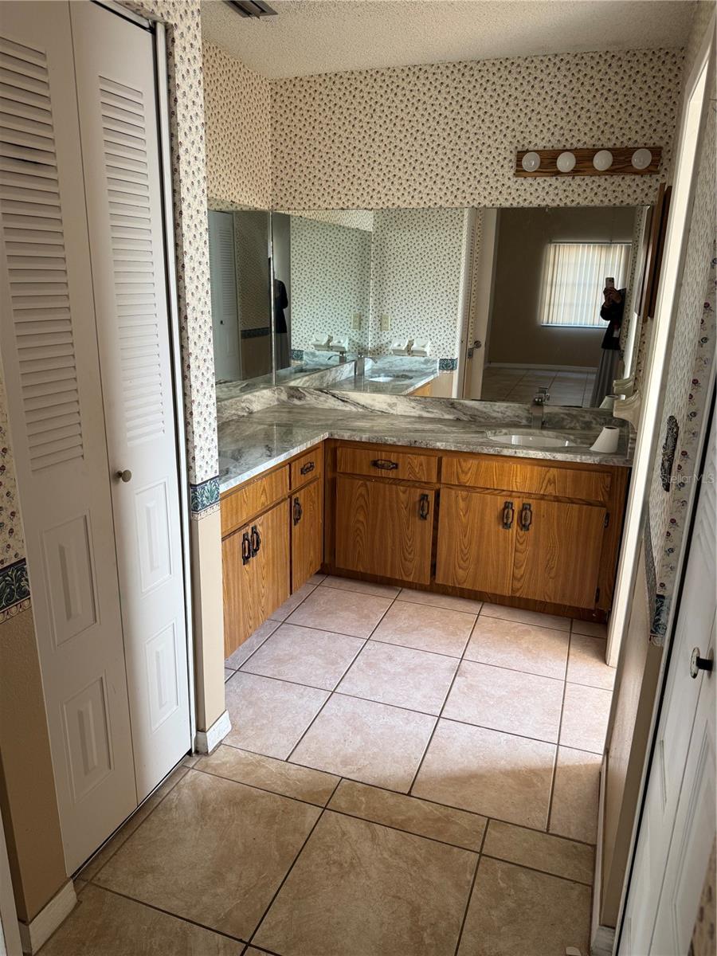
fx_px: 663
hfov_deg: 56.8
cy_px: 478
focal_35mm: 24
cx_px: 358
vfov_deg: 71.6
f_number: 1.78
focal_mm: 6.76
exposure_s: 1/60
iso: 125
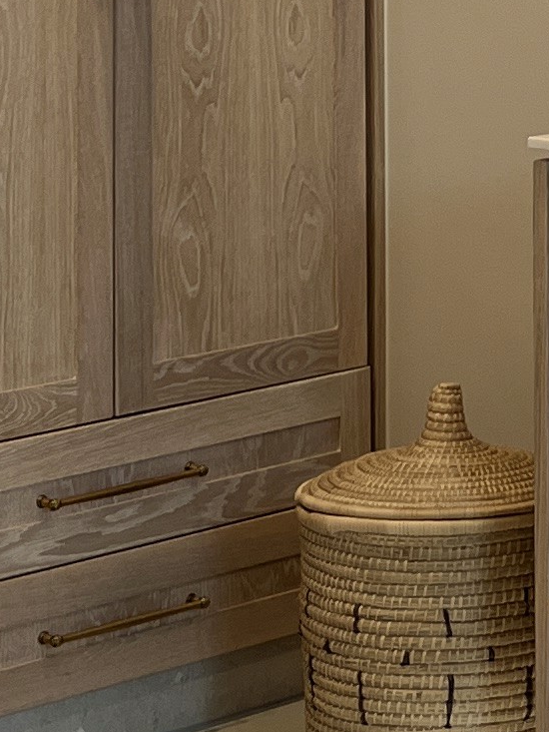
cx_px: 561
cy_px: -188
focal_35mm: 143
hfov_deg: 10.3
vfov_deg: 13.4
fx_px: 3023
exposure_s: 1/100
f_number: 1.5
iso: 64
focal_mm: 5.7
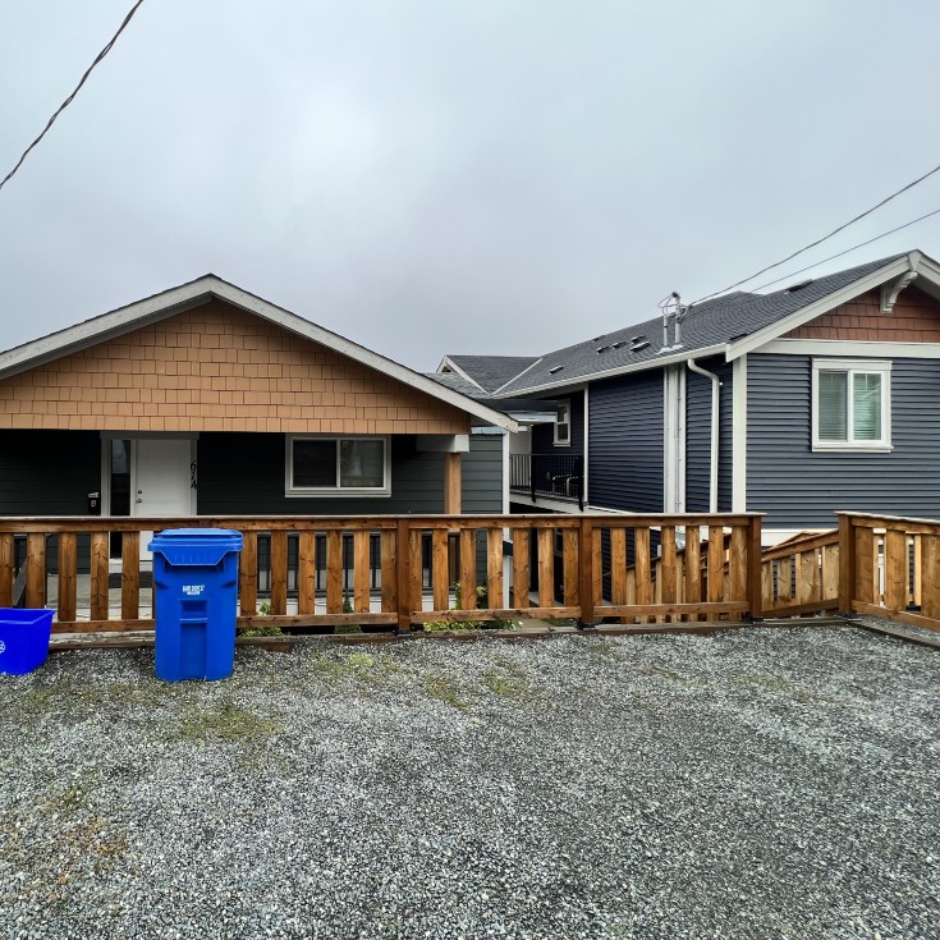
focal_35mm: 16
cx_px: 307
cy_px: 453
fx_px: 492
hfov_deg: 84.2
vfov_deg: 87.4
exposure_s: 1/296
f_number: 1.8
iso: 32
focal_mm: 1.57
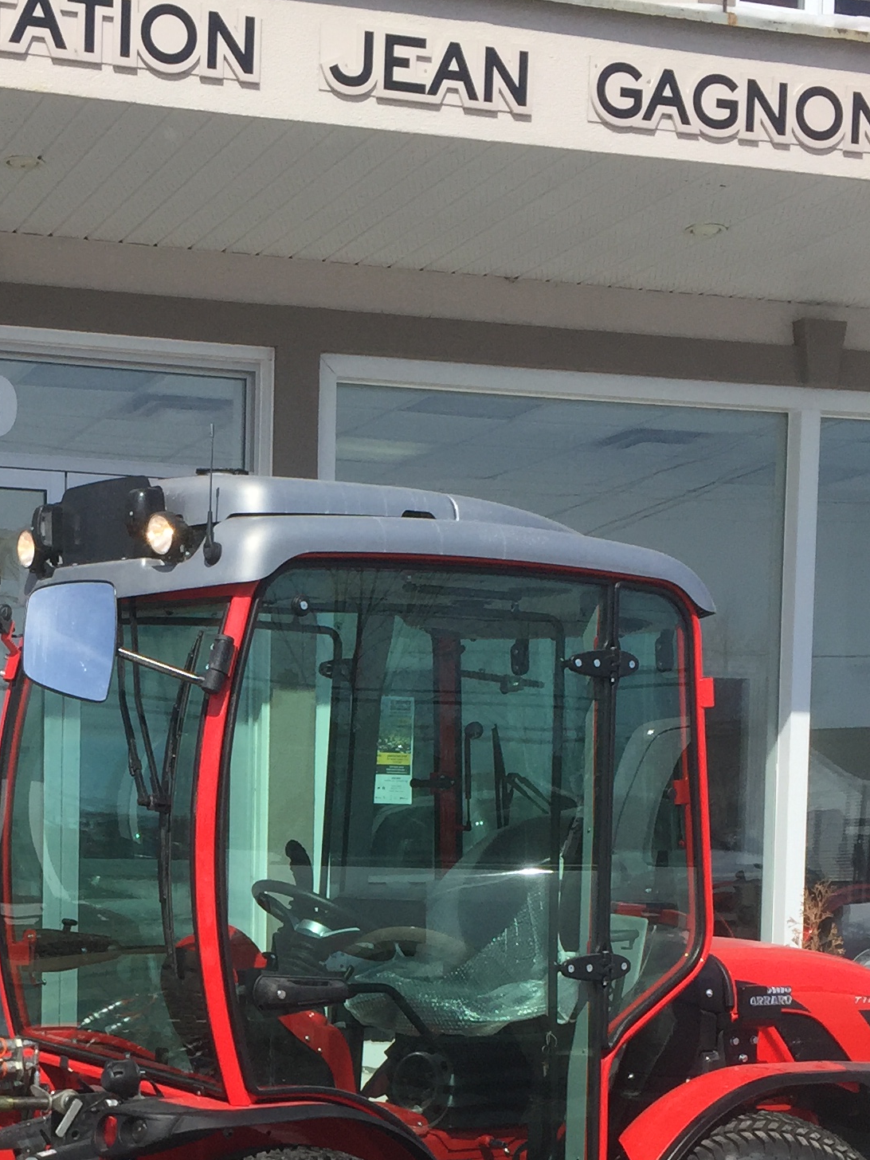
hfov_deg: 22.1
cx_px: 99
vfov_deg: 28.9
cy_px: 986
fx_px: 2178
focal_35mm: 65
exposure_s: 1/3300
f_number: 2.2
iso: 32
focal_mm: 4.15
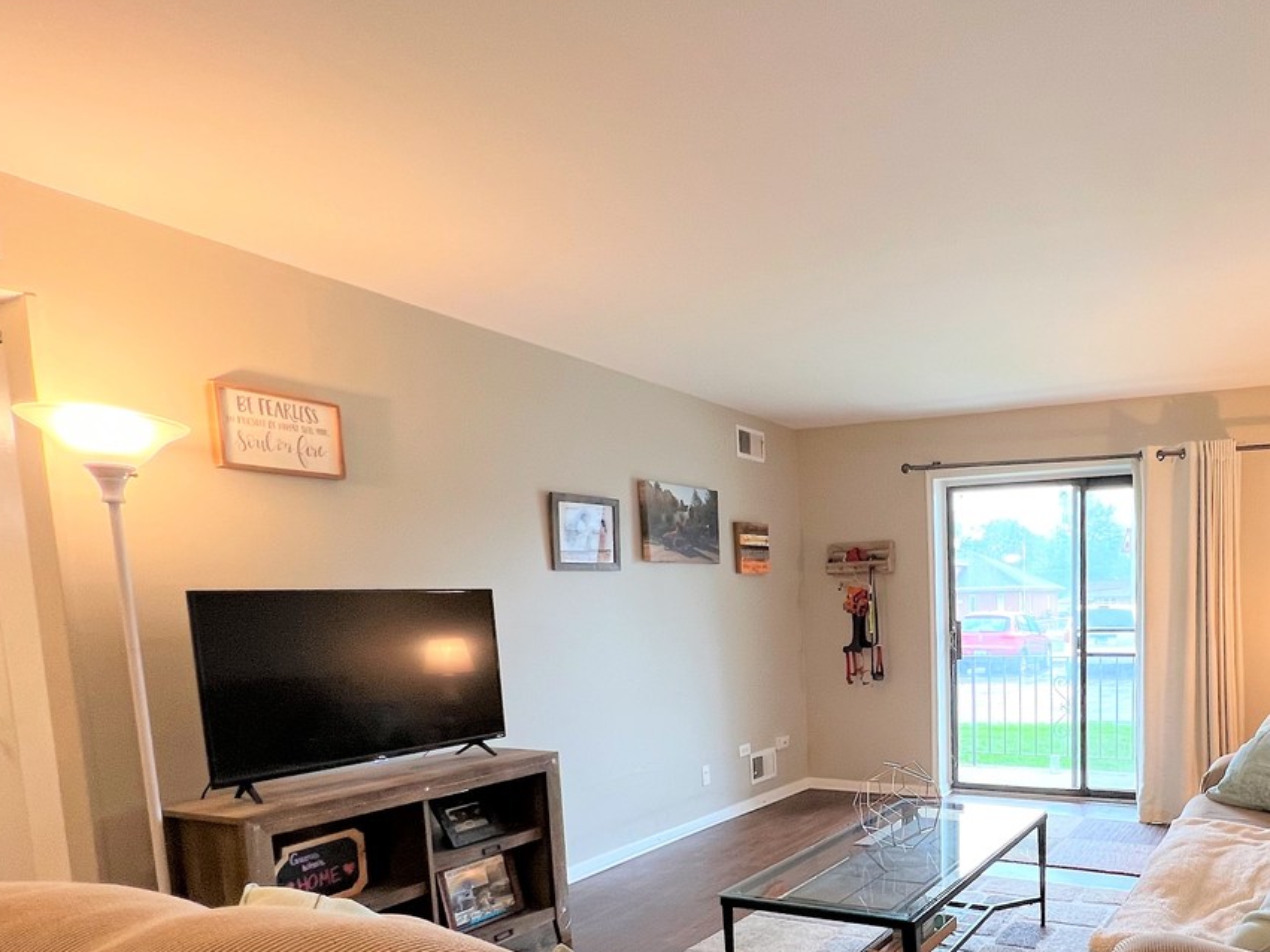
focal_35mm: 22
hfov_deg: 70.9
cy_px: 697
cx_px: 963
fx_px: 807
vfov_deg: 58.4
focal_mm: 1.57
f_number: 1.8
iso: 125
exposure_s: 1/60
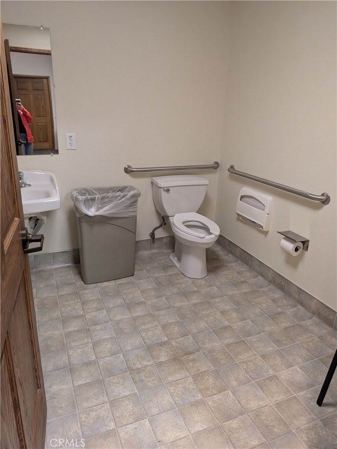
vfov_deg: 71.6
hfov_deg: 56.8
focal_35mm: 24
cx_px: 168
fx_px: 312
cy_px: 224
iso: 615
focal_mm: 4.53
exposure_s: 1/60
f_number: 1.7
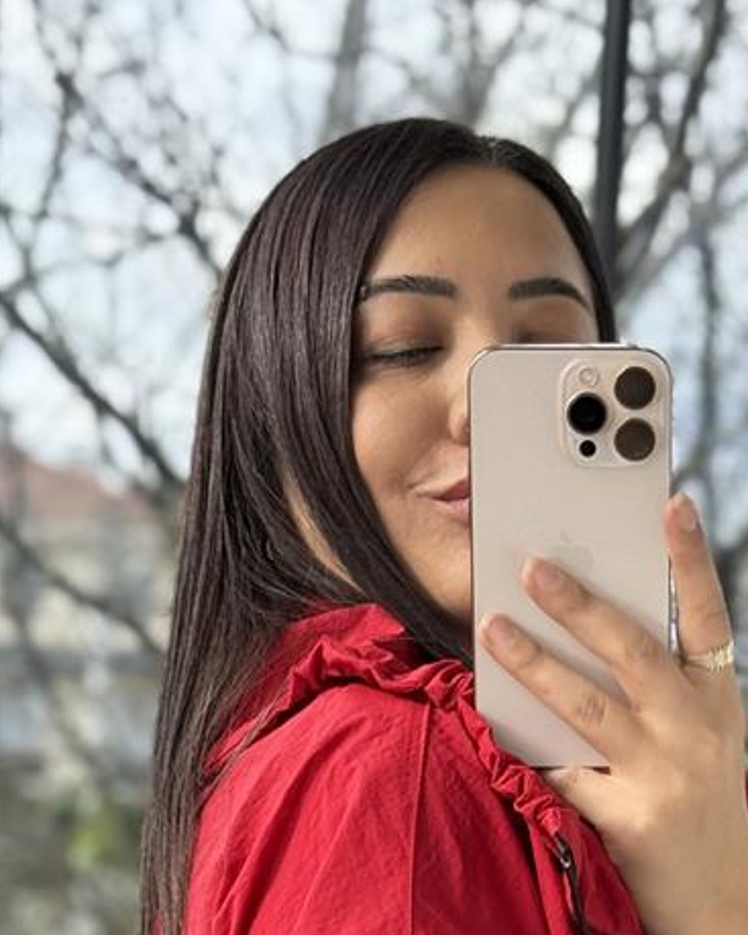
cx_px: 585
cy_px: 1286
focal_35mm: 136
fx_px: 3765
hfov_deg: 11.3
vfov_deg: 13.5
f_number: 1.78
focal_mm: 6.76
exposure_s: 1/545
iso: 80
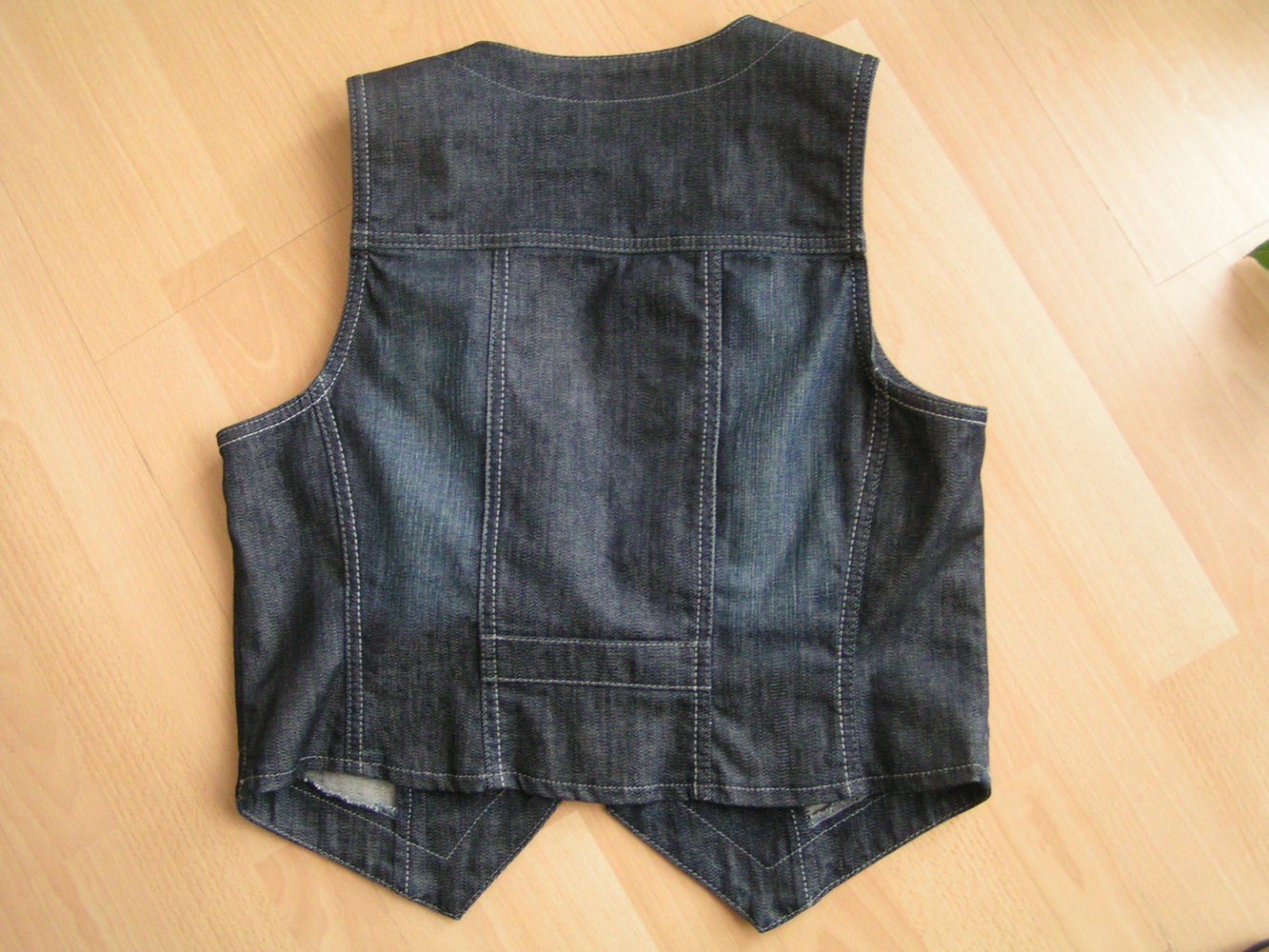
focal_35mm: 38
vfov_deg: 37.7
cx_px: 634
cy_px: 476
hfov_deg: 49.0
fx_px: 1393
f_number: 2.8
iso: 200
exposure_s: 1/13
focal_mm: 5.8
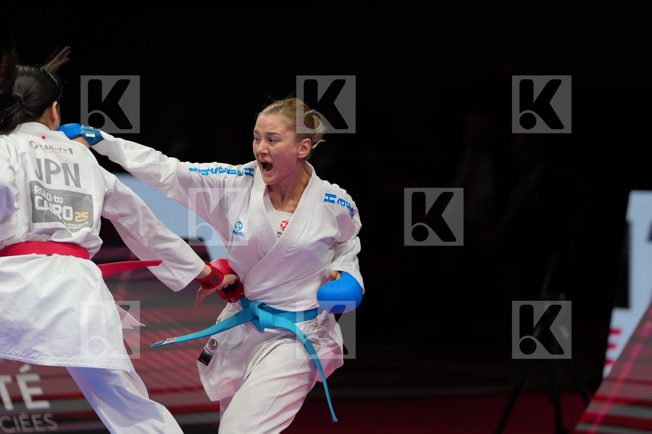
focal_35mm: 300
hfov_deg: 6.9
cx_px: 326
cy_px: 217
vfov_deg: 4.6
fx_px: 5432
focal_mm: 200
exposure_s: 1/1000
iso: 500
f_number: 2.8
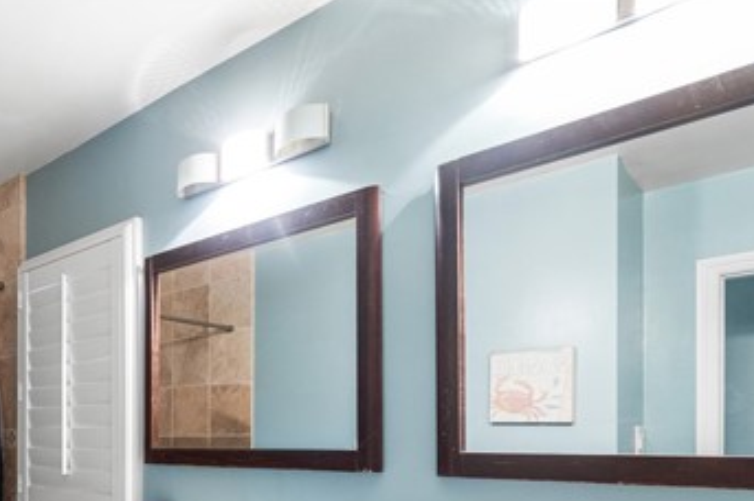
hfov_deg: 61.0
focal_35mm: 28
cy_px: 457
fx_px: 586
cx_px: 167
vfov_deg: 42.3
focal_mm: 10
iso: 200
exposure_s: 1.3
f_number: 7.1
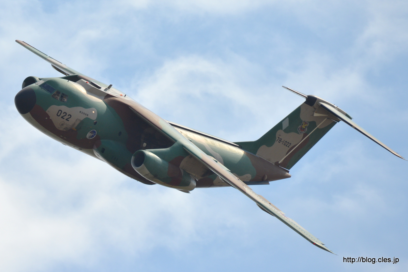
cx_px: 204
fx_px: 4544
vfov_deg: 3.4
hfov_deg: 5.1
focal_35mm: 401
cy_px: 136
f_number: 8
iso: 400
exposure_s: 1/2000
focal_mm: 400
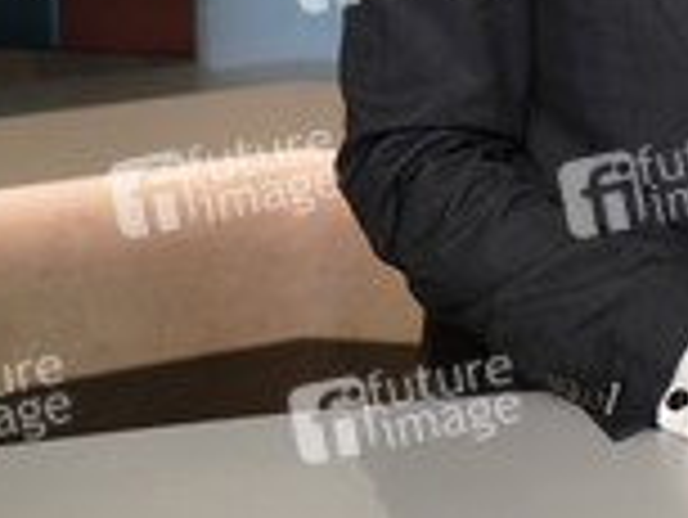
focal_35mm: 105
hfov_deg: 18.1
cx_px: 735
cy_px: -153
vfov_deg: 13.6
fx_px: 2089
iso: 2000
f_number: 5.6
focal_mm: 37
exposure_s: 1/125
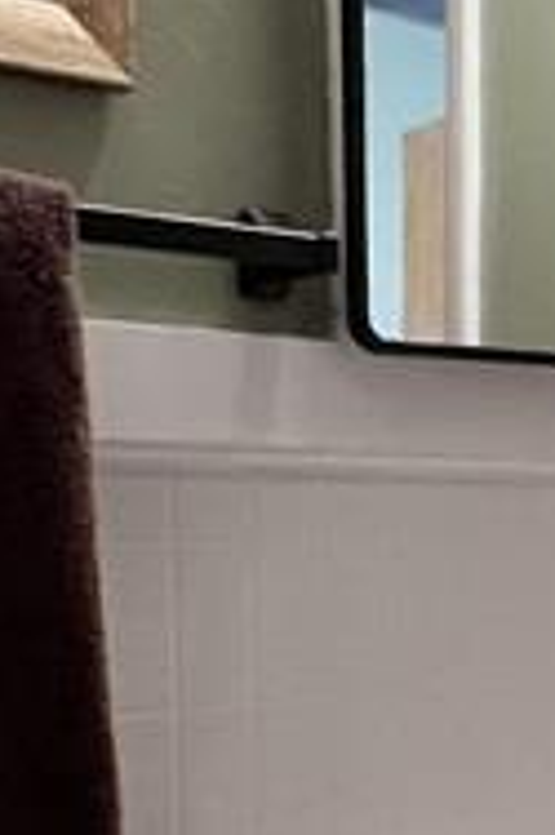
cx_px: 799
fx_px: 1598
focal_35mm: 69
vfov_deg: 28.5
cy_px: 702
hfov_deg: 17.9
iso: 320
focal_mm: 1.57
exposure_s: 1/60
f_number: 1.8
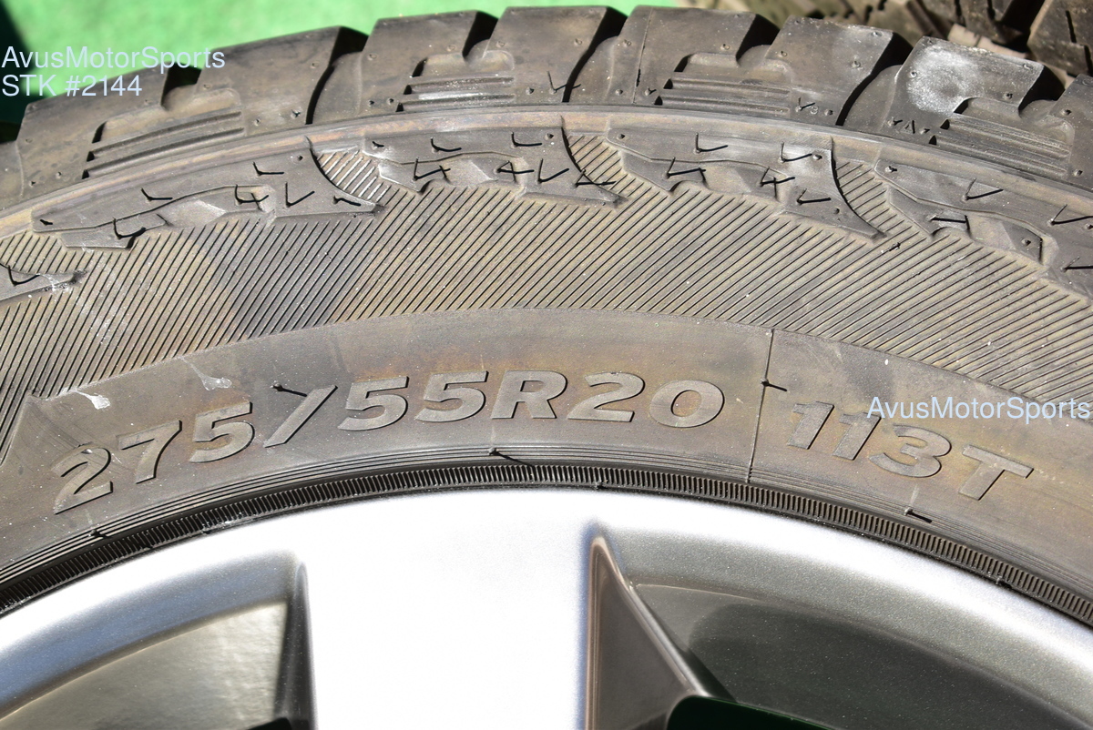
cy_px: 365
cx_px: 546
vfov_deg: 16.6
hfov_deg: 24.6
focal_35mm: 82
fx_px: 2507
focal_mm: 55
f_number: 5.6
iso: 100
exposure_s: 1/160
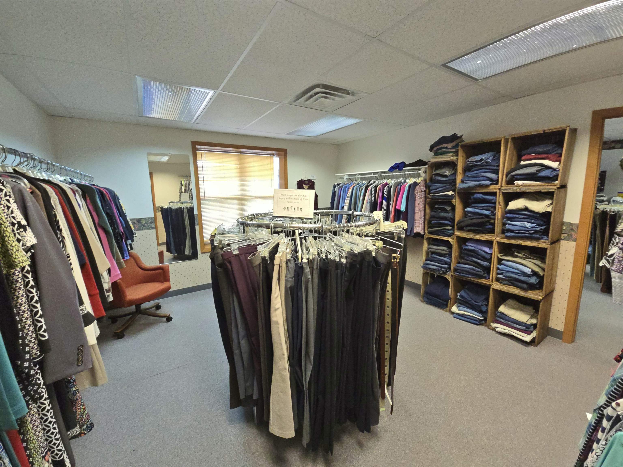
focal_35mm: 13
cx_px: 312
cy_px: 234
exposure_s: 1/60
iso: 250
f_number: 2.2
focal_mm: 2.2
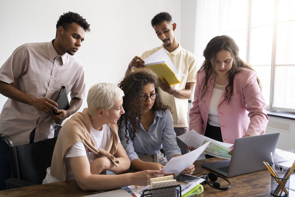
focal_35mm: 37
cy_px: 98
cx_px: 148
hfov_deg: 51.9
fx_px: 303
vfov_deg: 35.9
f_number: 4.5
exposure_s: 1/320
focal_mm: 37
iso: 1000
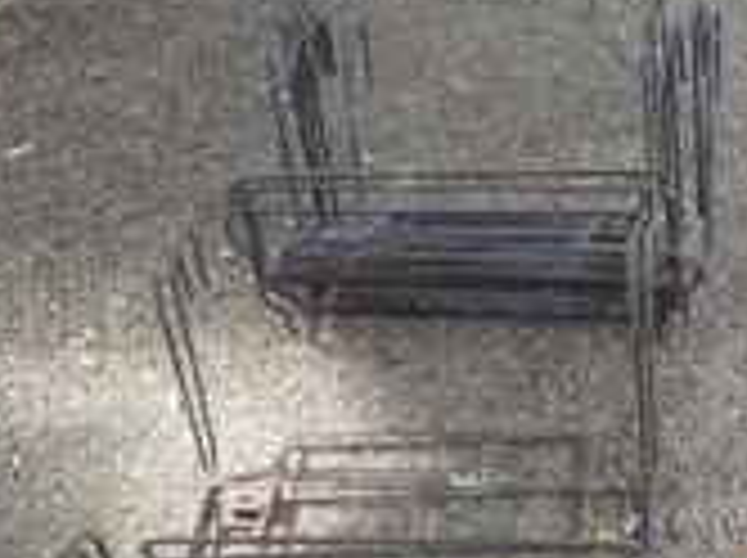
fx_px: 1875
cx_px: 806
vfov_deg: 16.1
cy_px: 706
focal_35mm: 87
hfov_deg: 21.5
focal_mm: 5.2
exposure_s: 1/320
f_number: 3.3
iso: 400
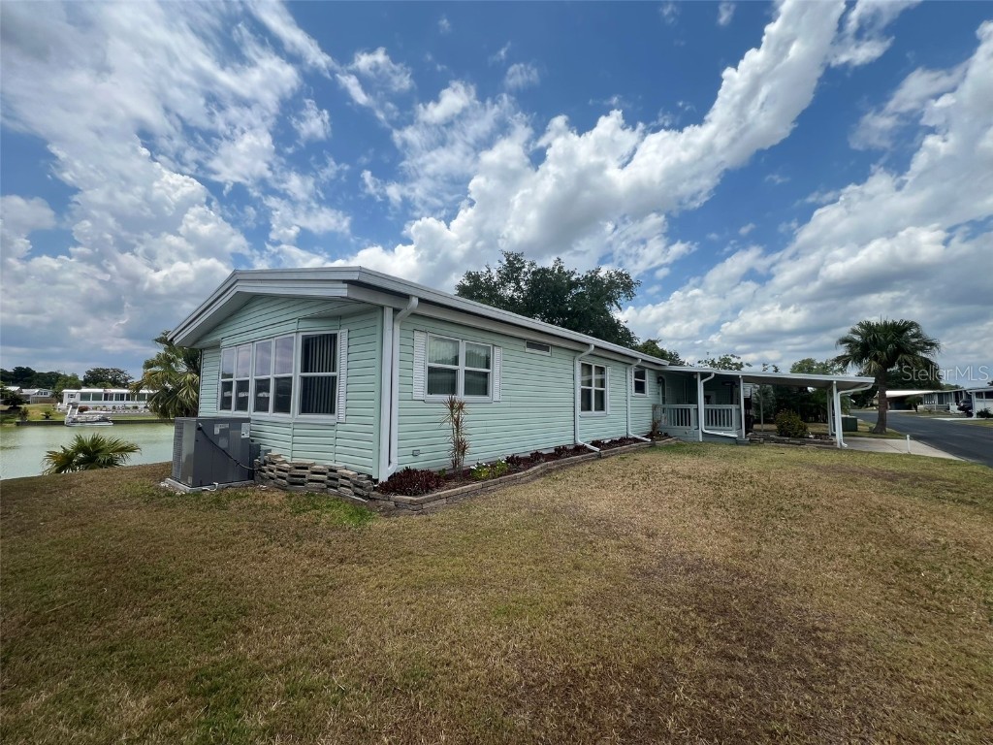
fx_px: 373
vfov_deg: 89.9
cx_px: 496
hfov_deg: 106.2
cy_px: 372
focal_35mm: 13
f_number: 1.8
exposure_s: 1/2179
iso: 32
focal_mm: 1.57
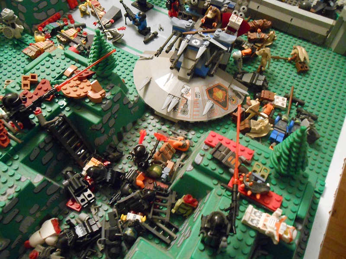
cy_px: 130
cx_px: 173
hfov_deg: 60.0
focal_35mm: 30
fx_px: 300
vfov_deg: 46.8
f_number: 3.8
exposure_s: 1/2
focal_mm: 5.3
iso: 800
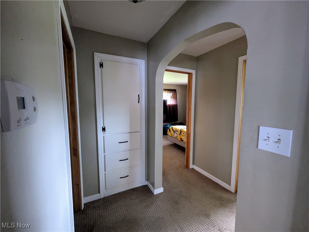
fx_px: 116
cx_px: 154
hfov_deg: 106.1
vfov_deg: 90.0
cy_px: 116
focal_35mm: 13
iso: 661
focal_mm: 1.95
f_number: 2.2
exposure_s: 1/20
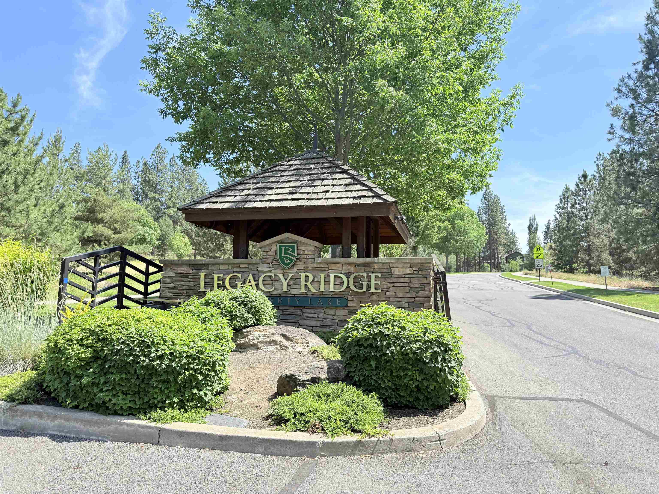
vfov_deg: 56.8
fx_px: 457
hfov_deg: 71.6
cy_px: 247
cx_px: 330
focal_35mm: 24
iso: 100
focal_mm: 6.76
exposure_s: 1/1464
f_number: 1.78
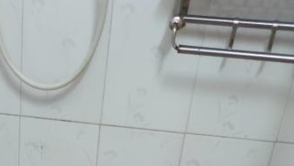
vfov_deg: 11.3
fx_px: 655
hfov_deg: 24.3
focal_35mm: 84
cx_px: 11
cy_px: 430
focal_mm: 6.72
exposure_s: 1/50
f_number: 1.69
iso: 601
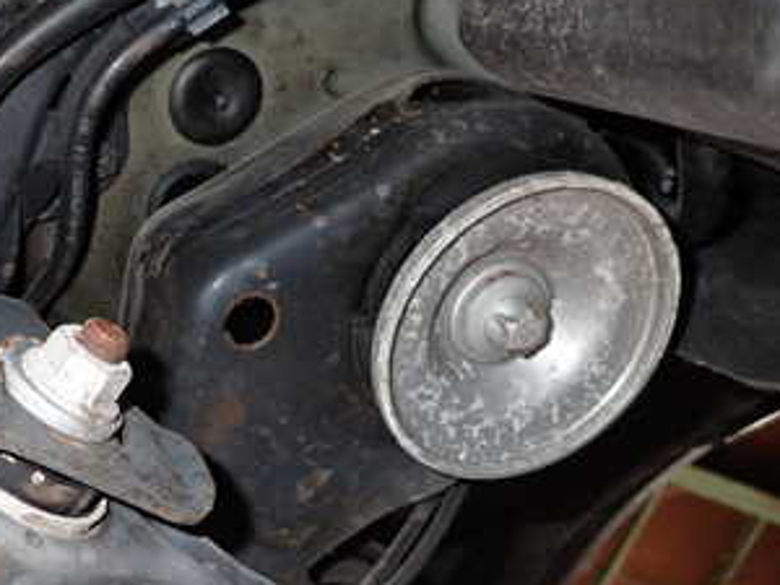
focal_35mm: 50
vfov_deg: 29.1
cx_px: 78
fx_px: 1127
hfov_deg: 35.9
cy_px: 343
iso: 320
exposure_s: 1/30
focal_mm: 4.5
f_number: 5.6
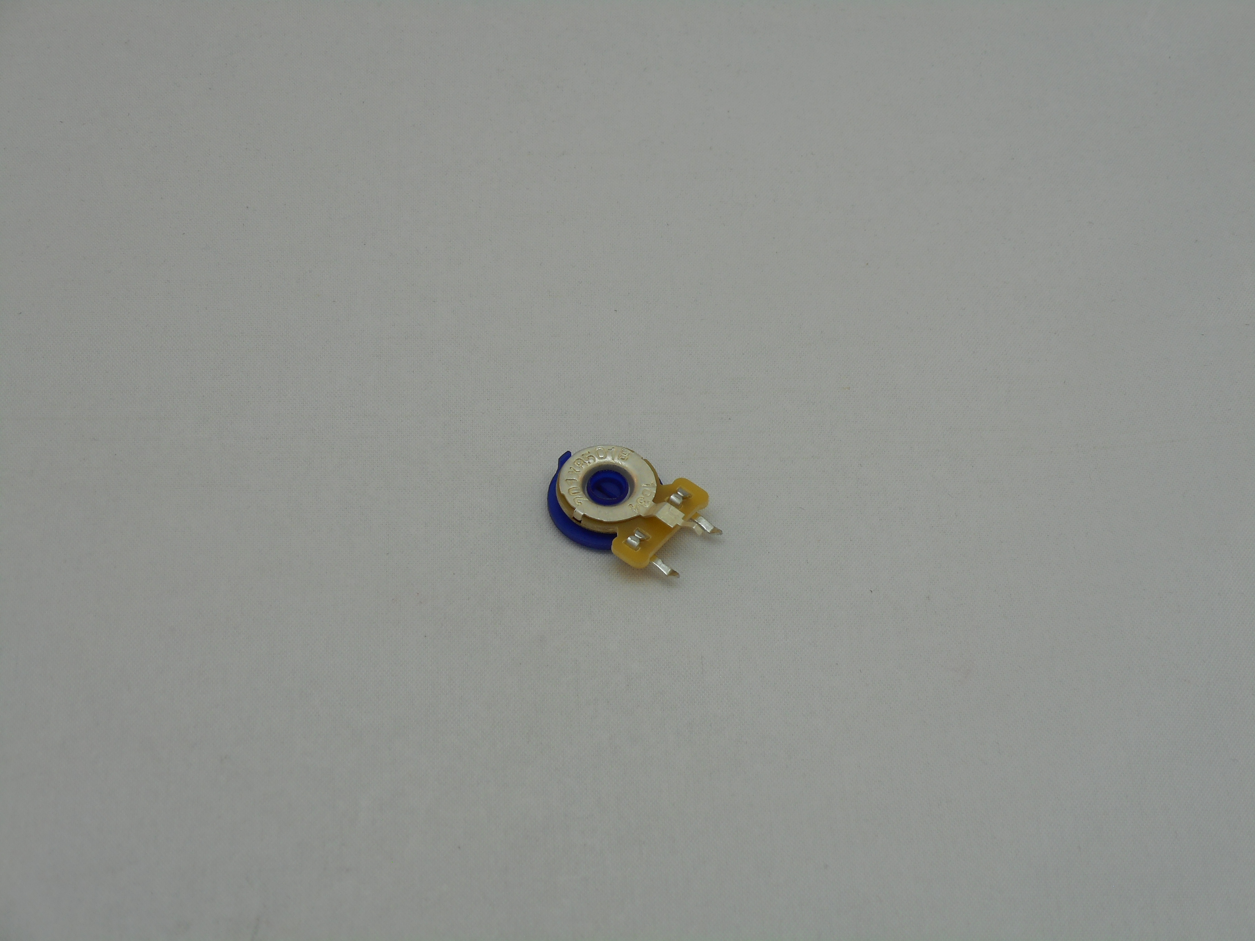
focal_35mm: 77
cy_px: 470
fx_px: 2792
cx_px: 628
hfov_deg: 25.3
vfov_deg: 19.1
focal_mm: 13.8
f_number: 5.5
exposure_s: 1/40
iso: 80
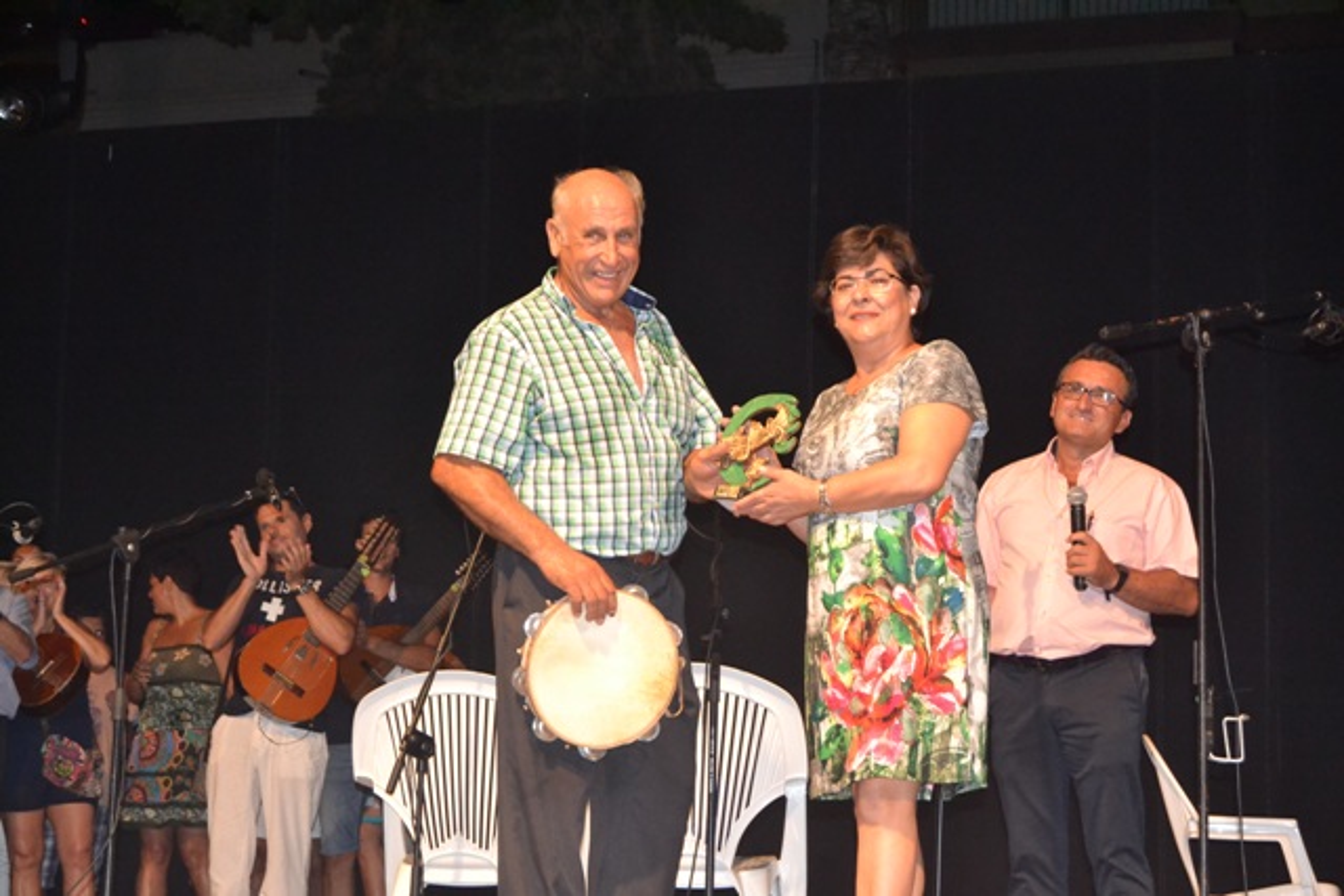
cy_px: 448
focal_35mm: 82
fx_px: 3080
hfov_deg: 24.6
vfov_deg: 16.6
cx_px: 672
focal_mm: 55
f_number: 5.6
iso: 3200
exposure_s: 1/60
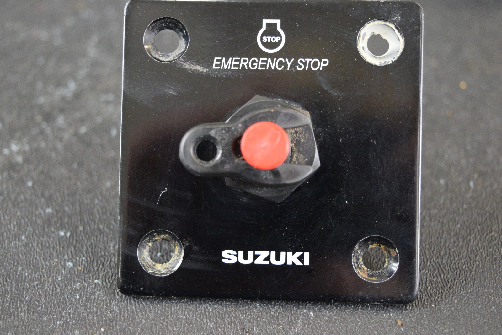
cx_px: 251
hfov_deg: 33.4
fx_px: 837
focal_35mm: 60
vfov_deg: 22.6
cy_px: 168
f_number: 4.8
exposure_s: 1/125
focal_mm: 40
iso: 1250
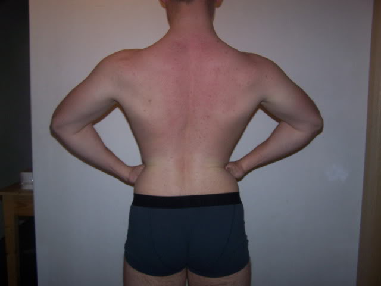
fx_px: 418
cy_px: 143
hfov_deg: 49.0
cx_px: 190
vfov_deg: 37.7
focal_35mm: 38
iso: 140
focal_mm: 6.3
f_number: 2.8
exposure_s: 1/60
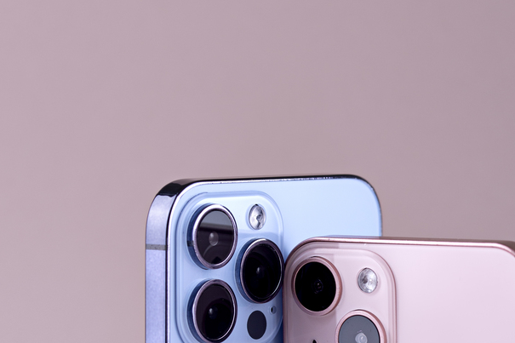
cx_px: 323
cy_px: 306
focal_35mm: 234
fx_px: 3346
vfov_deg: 5.9
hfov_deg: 8.8
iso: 100
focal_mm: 105
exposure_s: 1/100
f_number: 9
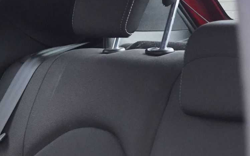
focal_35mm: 131
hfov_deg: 15.4
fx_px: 893
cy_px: 174
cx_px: -49
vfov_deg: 9.9
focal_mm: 50
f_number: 4.5
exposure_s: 1/80
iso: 12800
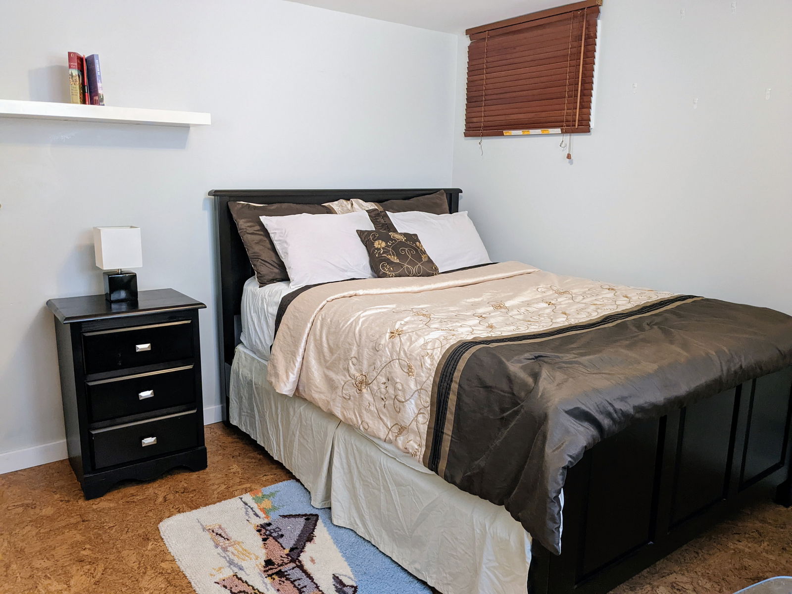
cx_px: 396
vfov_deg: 51.4
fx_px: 618
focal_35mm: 27
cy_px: 297
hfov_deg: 65.3
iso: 467
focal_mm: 4.38
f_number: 1.73
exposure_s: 1/24
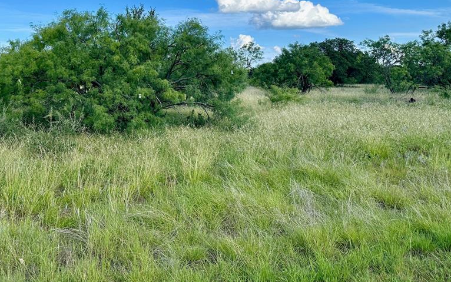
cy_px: 82
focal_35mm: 34
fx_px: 418
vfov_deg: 36.7
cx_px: 174
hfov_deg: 56.1
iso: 80
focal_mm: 6.86
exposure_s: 1/3861
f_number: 1.78
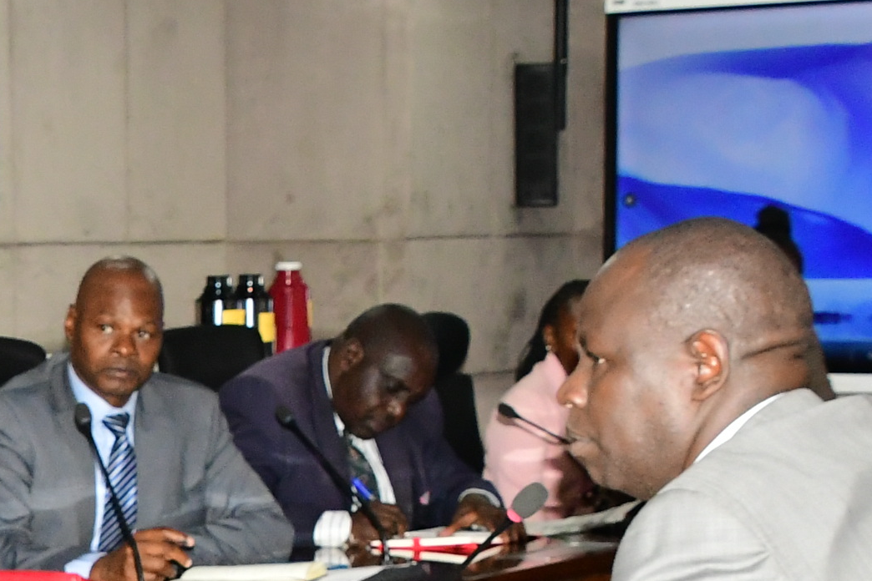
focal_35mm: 124
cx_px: -135
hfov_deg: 16.0
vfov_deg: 10.8
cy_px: 758
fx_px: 3003
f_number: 6.3
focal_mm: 21
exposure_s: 1/320
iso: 2000
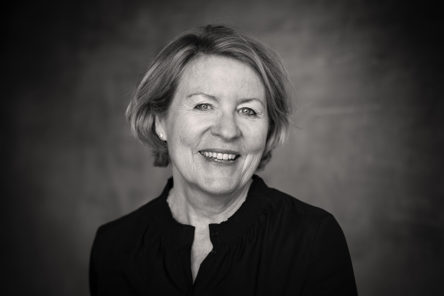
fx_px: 716
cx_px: 222
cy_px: 148
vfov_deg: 23.4
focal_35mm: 58
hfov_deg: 34.5
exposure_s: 1/800
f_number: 2.5
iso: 640
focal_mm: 58
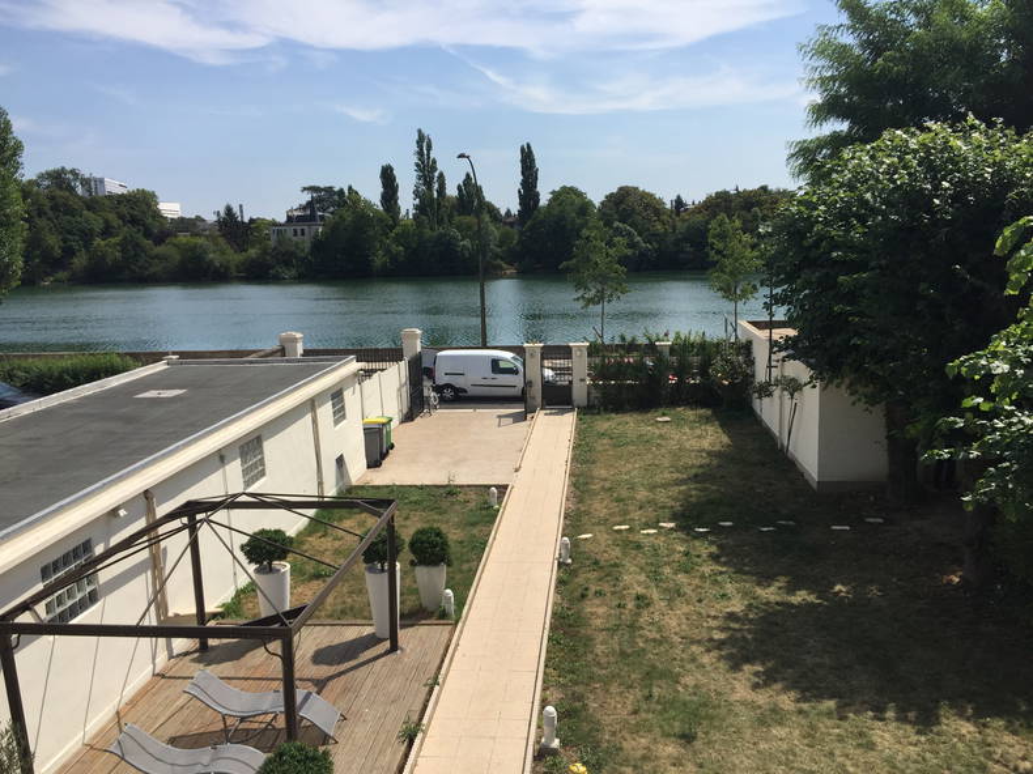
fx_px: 865
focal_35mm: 29
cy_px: 387
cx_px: 516
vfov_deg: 48.2
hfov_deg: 61.7
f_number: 2.2
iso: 32
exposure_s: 1/2825
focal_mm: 4.15
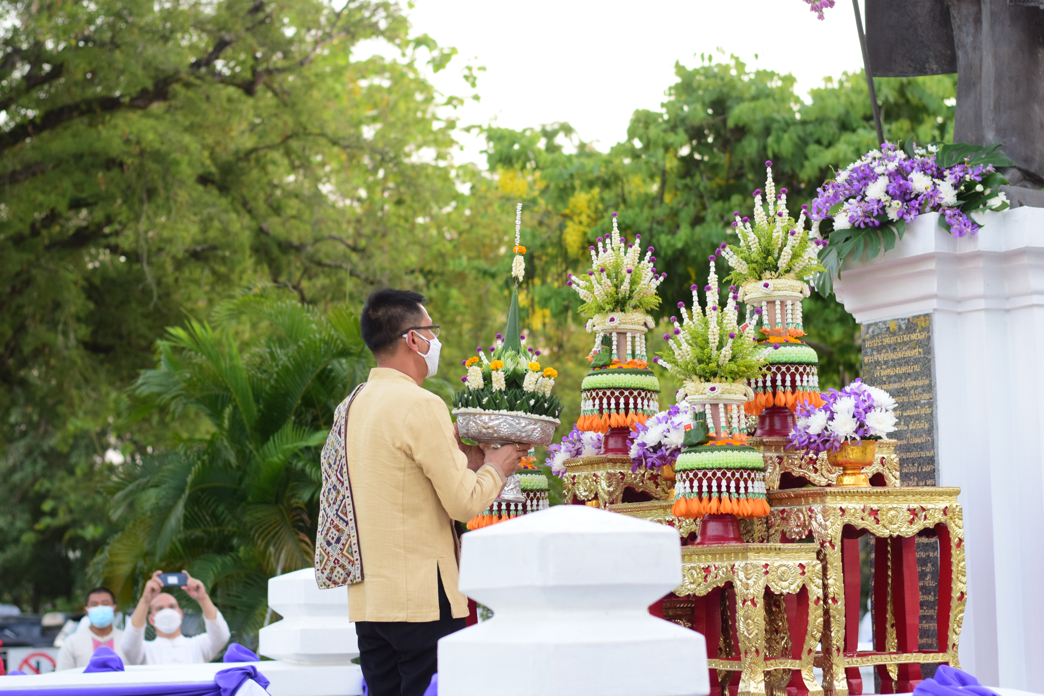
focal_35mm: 75
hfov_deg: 27.0
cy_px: 348
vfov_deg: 18.2
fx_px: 2175
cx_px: 522
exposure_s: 1/200
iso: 640
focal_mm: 50
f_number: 3.2
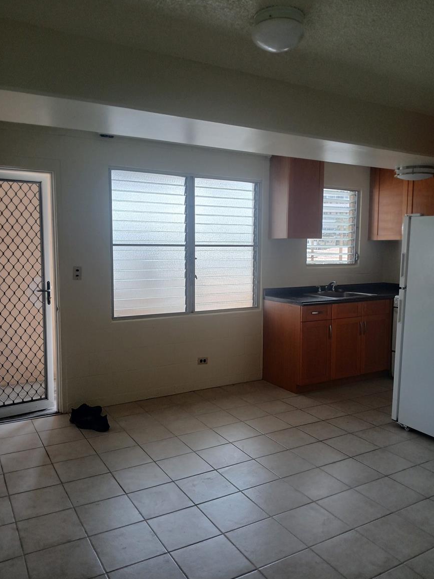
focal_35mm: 27
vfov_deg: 65.3
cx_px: 213
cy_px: 288
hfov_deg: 51.4
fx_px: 451
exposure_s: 1/60
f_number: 1.8
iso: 32
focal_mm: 3.98
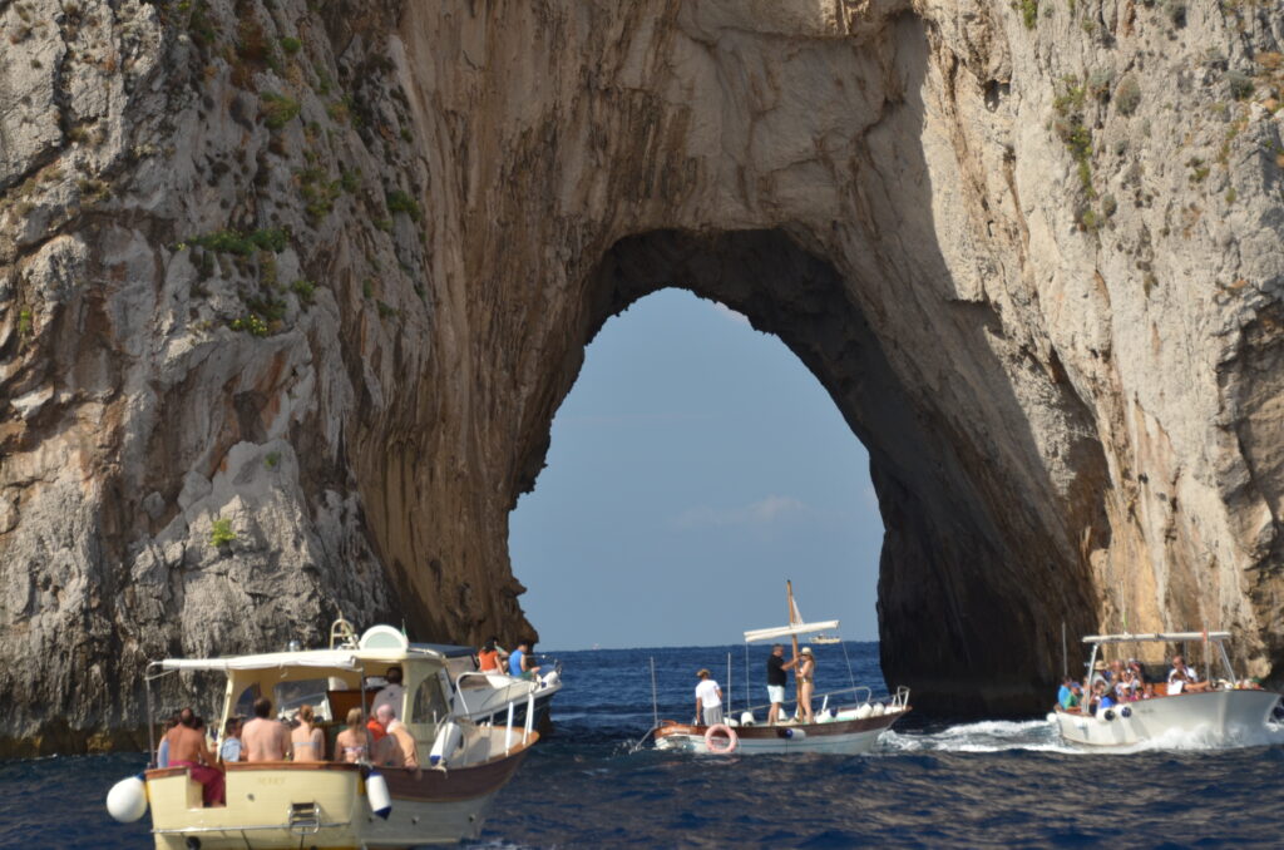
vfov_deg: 6.1
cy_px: 425
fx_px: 8008
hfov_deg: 9.2
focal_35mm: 225
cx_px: 642
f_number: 5.6
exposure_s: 1/320
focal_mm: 150
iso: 200
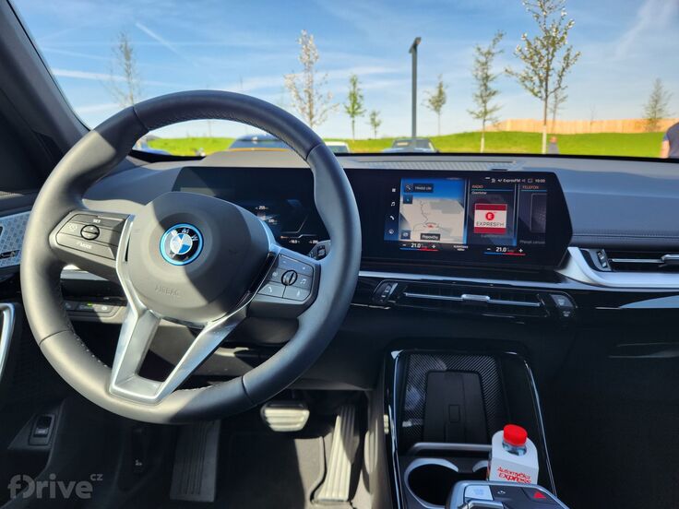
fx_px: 451
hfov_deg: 73.9
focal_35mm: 23
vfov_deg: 58.9
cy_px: 254
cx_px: 340
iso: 20
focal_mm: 5.4
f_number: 1.8
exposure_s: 1/180
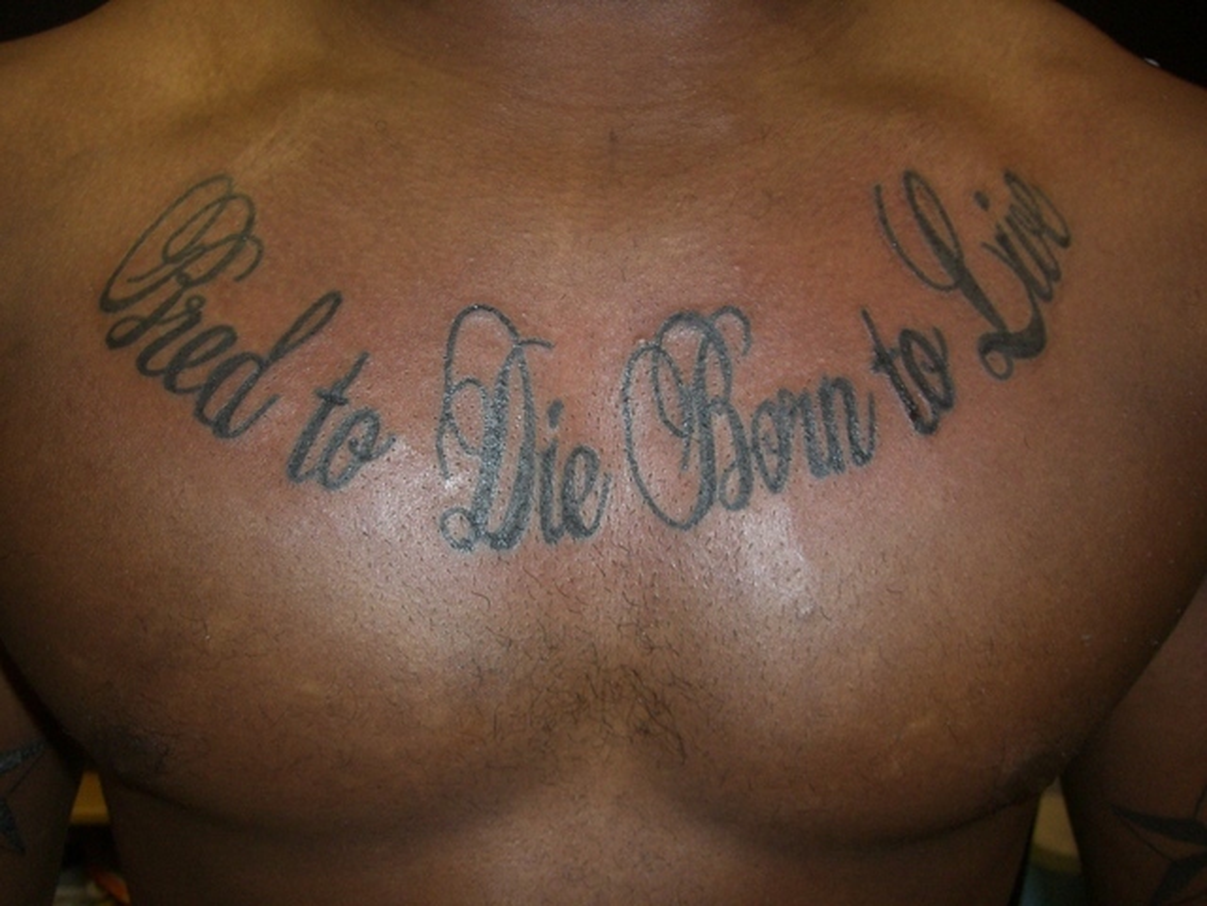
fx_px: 1325
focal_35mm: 38
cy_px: 453
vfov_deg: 37.7
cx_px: 604
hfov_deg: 49.0
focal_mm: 6.2
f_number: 2.7
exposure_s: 1/60
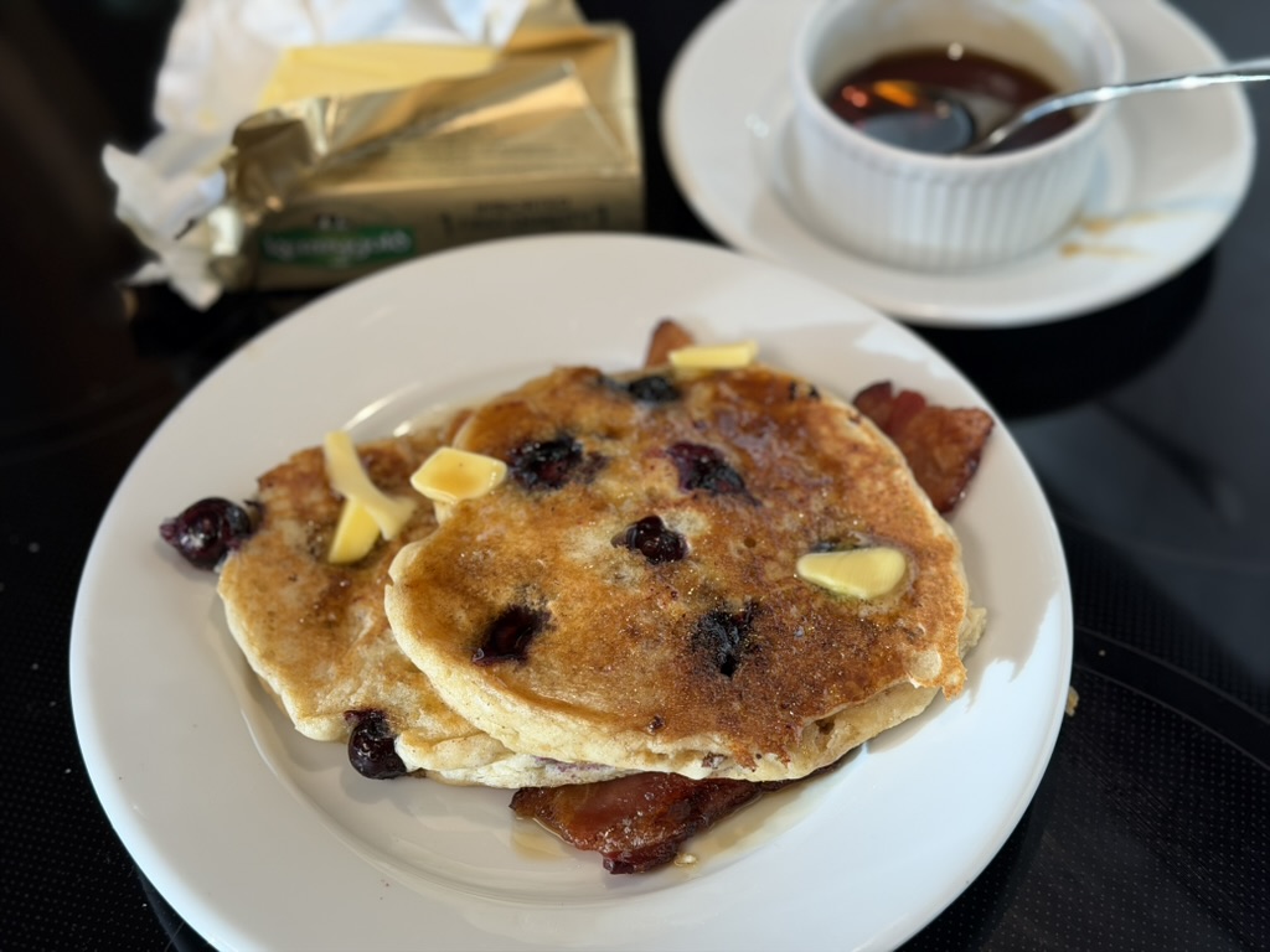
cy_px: 476
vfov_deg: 30.3
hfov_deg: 39.7
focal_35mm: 48
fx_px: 1761
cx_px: 635
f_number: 1.78
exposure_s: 1/120
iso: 80
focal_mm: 6.76
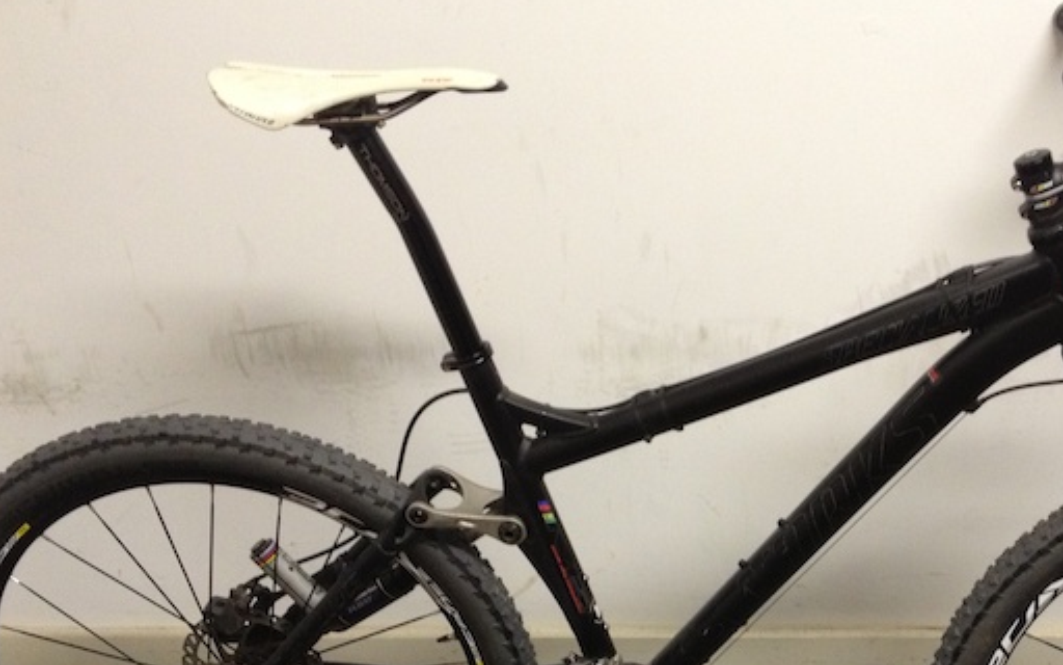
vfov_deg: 22.1
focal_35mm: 58
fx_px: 1680
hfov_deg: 34.6
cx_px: 749
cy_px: 530
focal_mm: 4.28
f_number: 2.4
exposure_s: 1/20
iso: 250
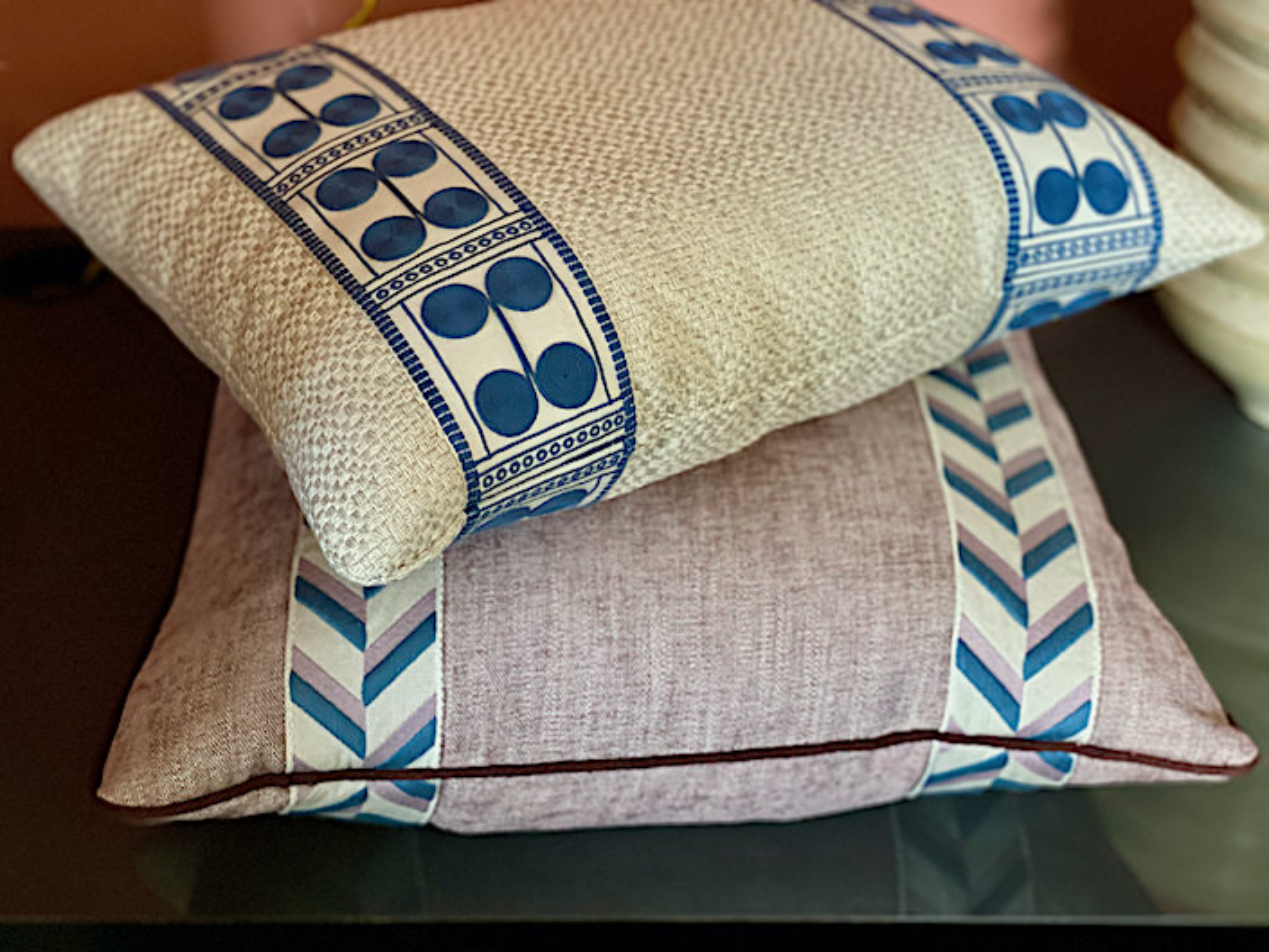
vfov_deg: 28.0
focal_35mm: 52
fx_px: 1907
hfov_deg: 36.8
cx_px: 634
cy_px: 476
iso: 320
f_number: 2
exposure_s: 1/40
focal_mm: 6
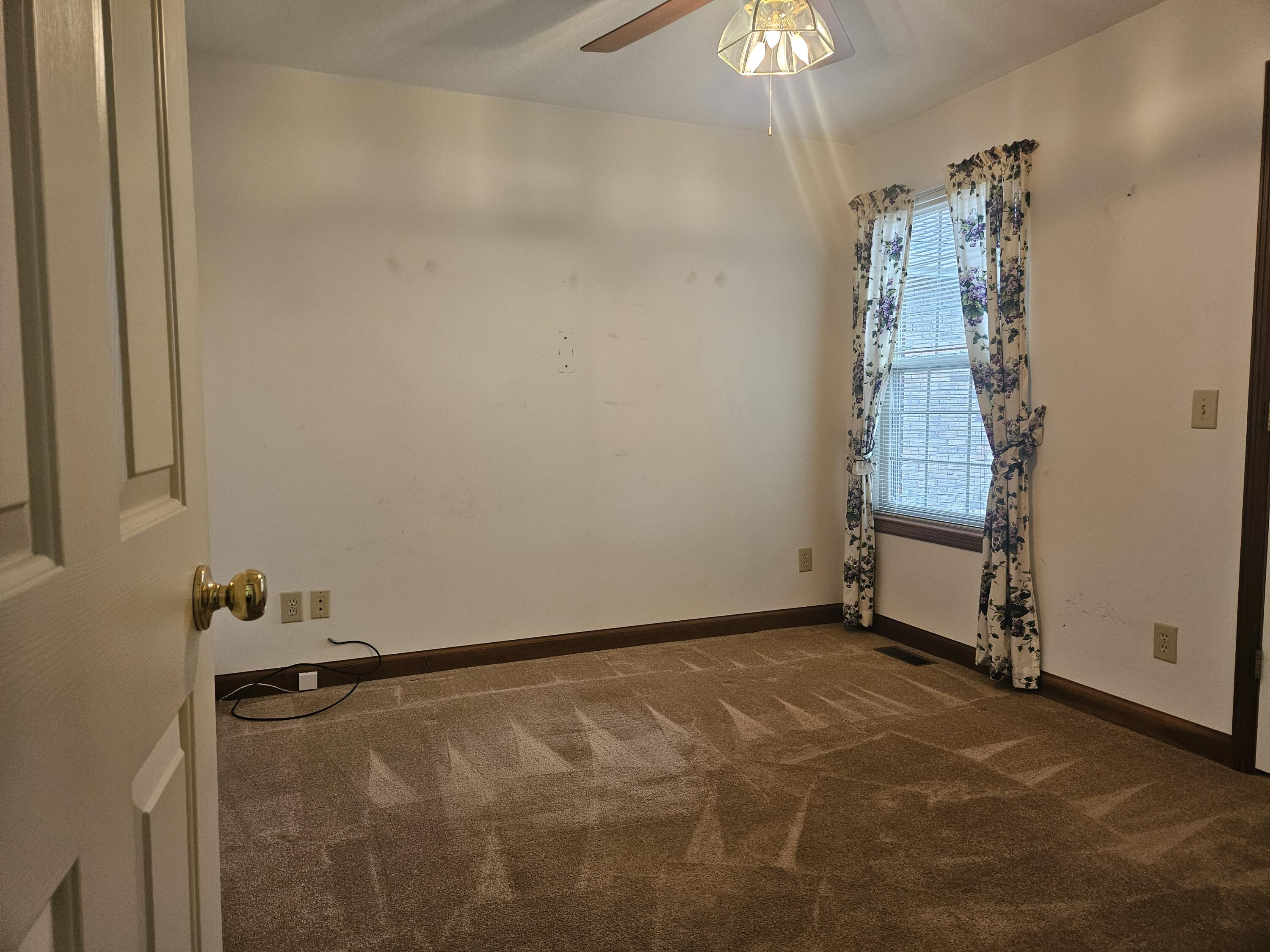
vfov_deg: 58.9
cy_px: 476
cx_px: 635
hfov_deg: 73.9
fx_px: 844
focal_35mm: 23
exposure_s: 1/120
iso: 320
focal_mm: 5.4
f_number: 1.8
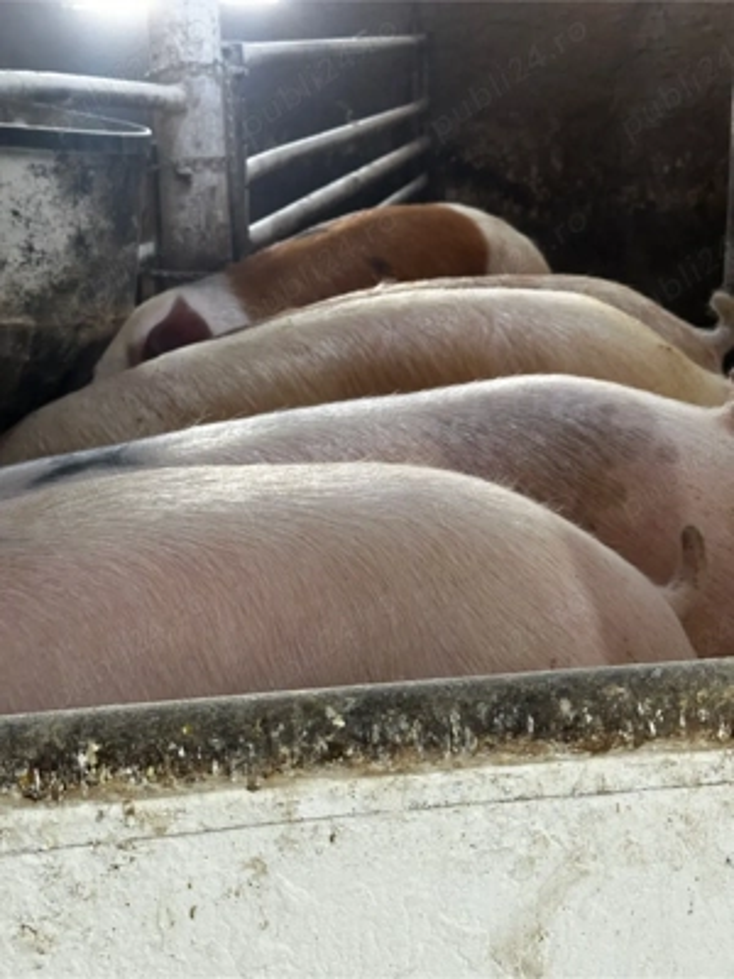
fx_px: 1357
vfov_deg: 39.7
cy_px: 490
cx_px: 367
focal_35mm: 48
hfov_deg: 30.3
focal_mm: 6.86
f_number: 1.78
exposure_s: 1/50
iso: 250
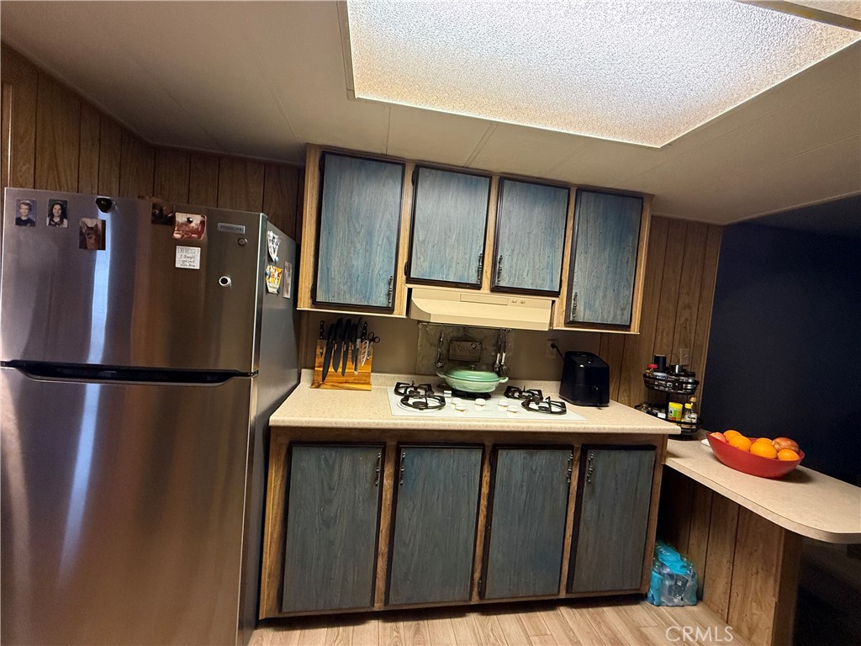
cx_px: 430
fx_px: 348
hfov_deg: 102.1
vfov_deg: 85.7
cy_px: 323
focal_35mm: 14
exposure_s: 1/60
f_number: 2.2
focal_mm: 2.22
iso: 500
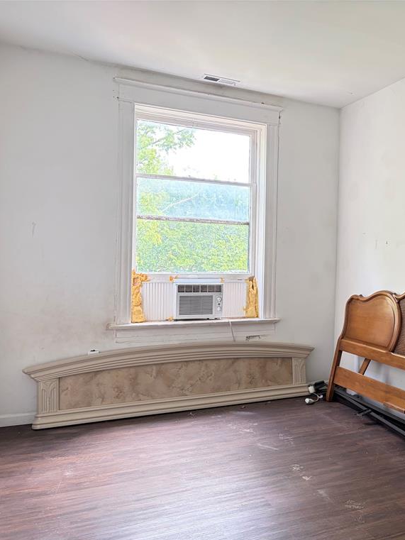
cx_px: 340
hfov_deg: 38.7
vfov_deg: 52.6
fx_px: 546
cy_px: 272
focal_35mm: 35
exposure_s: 1/60
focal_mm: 5.96
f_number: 1.6
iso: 160
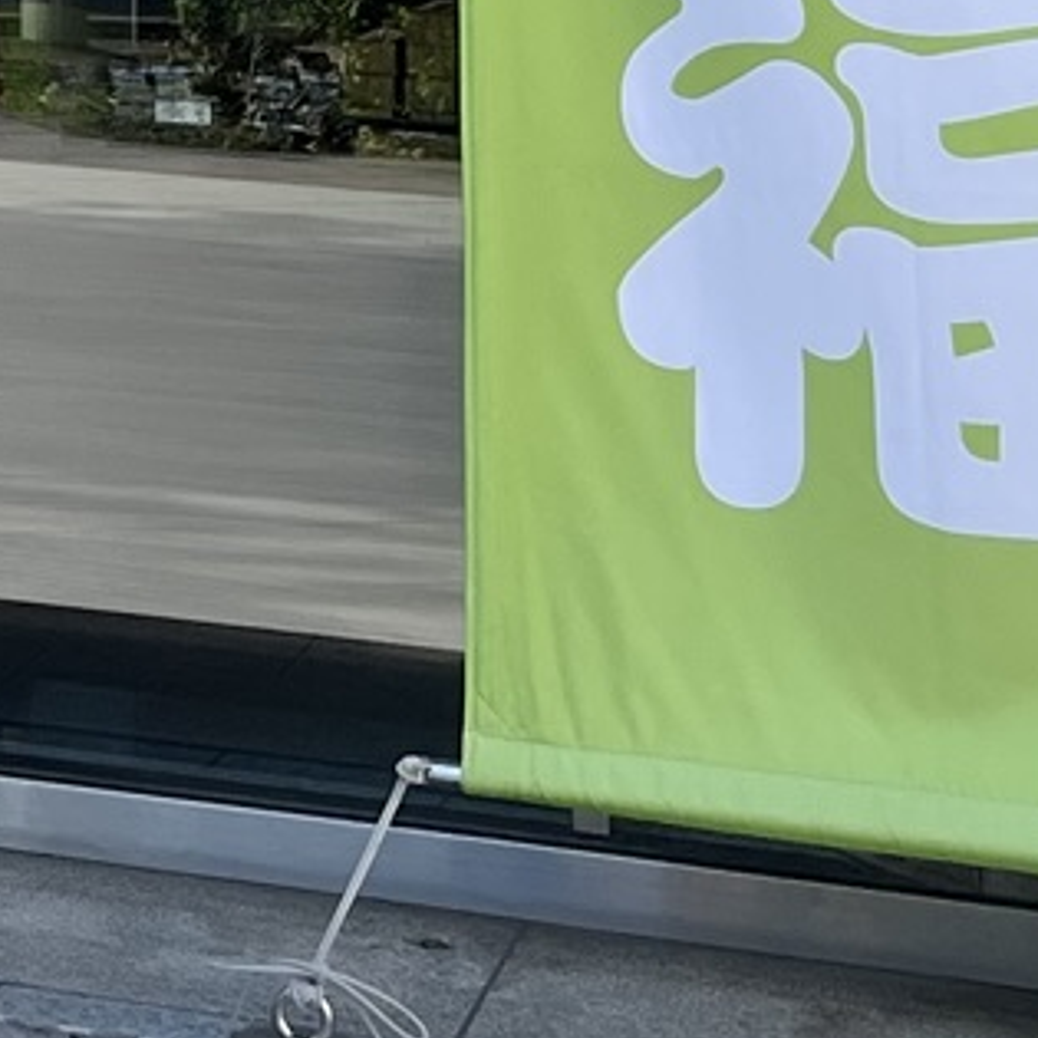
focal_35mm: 146
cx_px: -629
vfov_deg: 10.9
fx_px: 4953
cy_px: -1002
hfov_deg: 11.4
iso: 50
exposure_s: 1/833
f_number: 1.6
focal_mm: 5.1
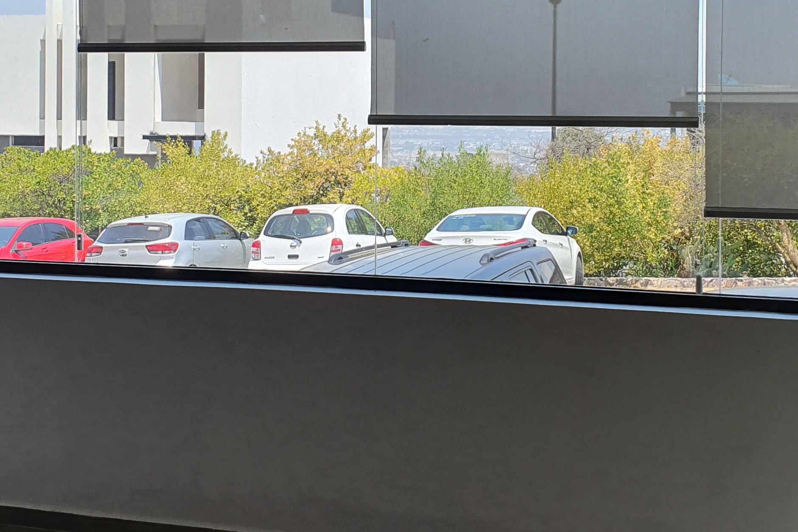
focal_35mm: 58
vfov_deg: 23.1
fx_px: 1285
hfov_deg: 34.5
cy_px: 122
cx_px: 414
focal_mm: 4.32
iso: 50
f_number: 2.4
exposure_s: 1/910
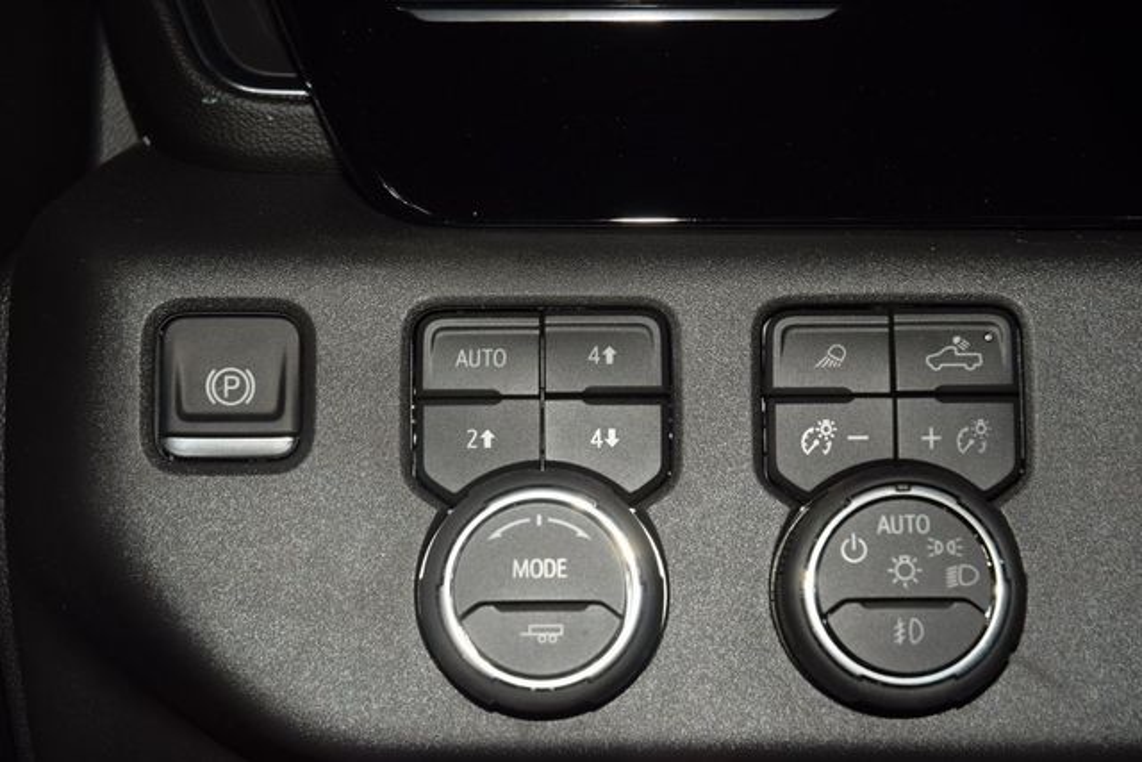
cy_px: 381
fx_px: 3331
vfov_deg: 13.0
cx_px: 571
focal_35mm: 105
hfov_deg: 19.5
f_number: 8
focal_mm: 70
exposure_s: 1/125
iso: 100
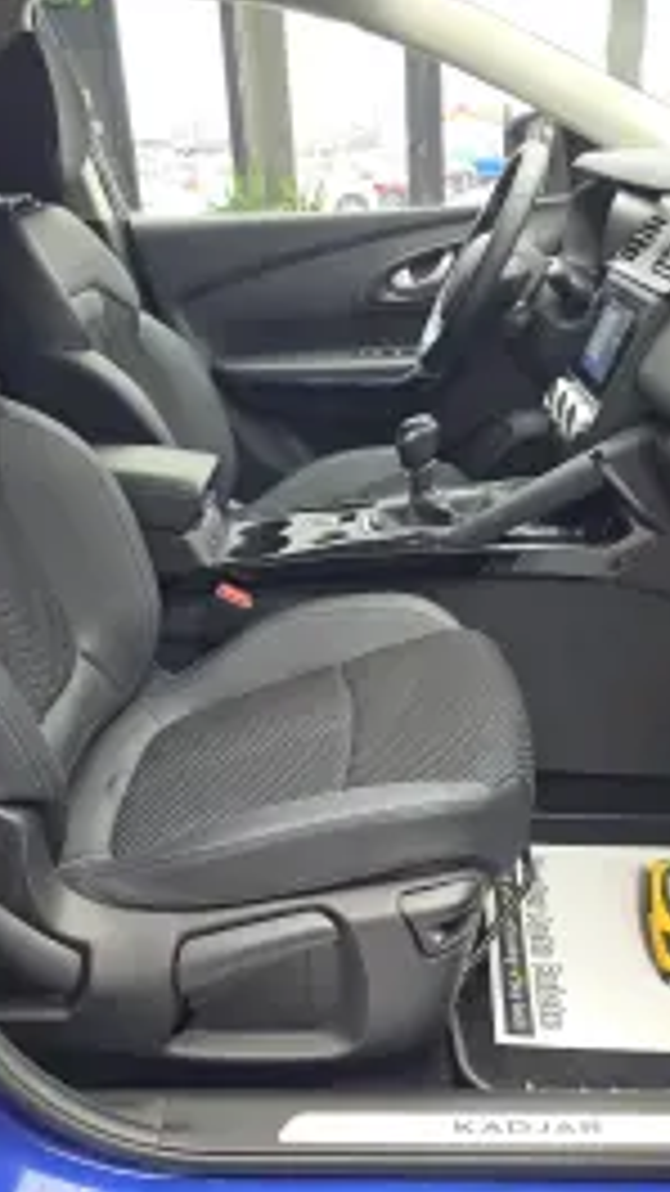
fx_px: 1074
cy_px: 603
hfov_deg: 34.6
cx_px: 315
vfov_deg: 58.0
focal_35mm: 34
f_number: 1.7
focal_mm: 6.25
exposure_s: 1/100
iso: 125
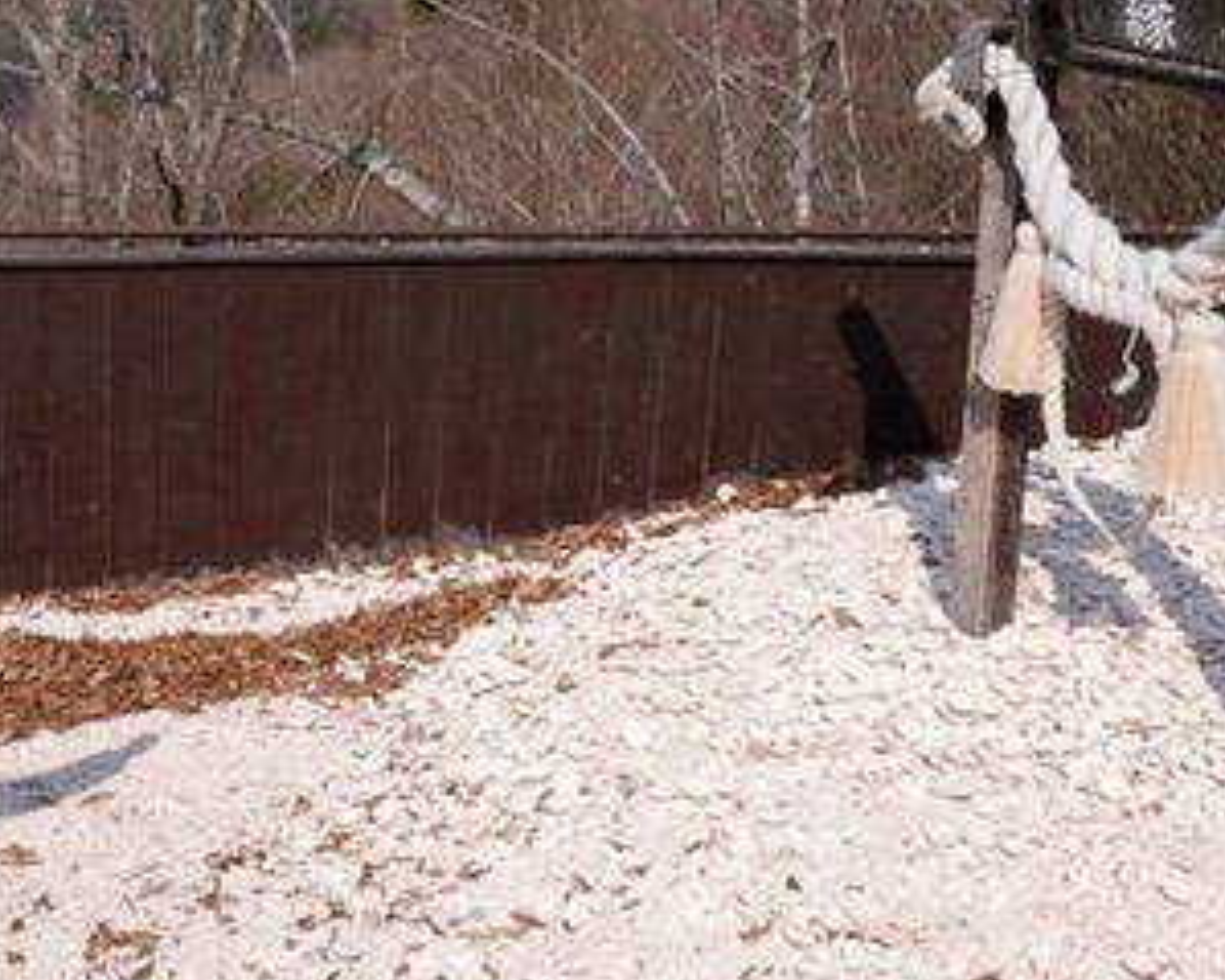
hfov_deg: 29.1
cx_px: 283
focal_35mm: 64
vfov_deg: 23.7
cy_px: 303
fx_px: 2320
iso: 100
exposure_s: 1/400
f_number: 8
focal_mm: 24
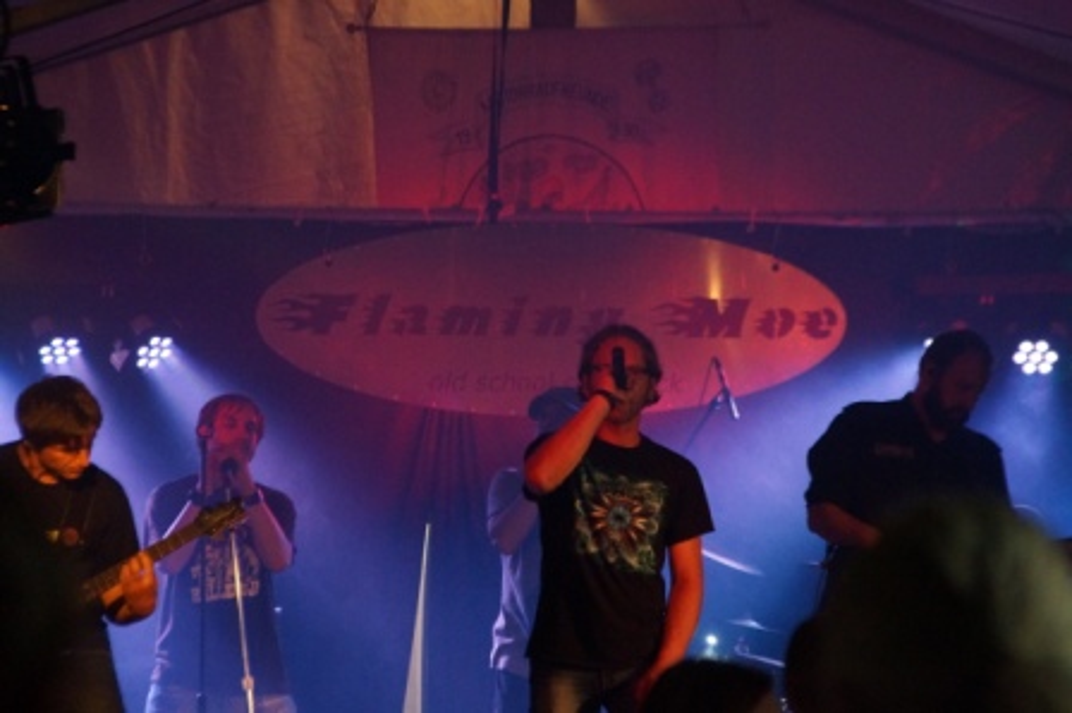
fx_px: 8034
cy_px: 356
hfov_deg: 7.6
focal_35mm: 270
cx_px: 536
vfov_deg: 5.1
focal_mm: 180
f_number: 6.3
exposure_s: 1/100
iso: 3200
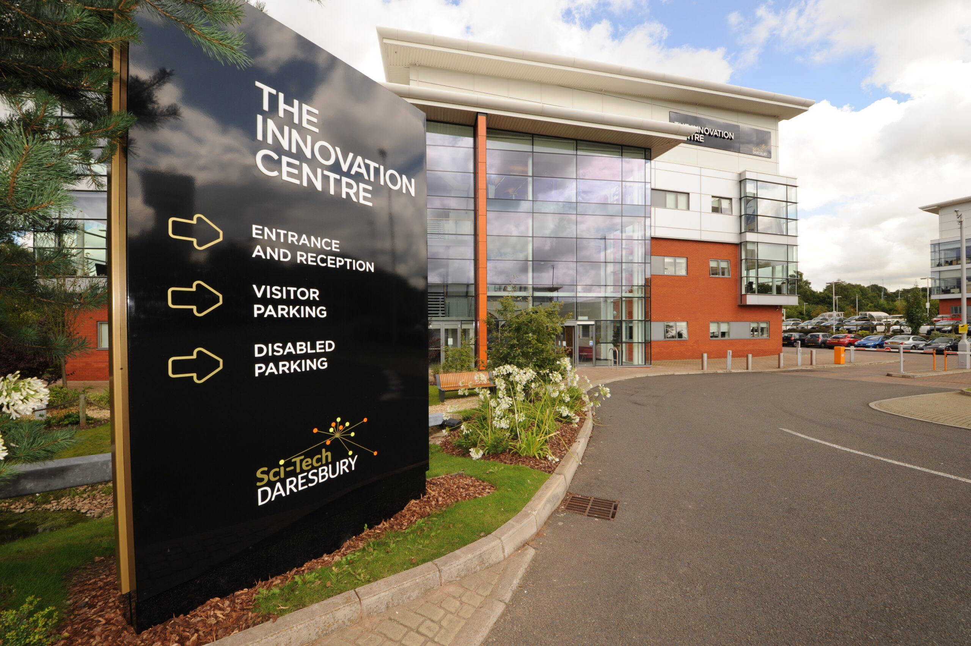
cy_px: 323
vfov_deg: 81.1
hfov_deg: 104.3
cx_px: 486
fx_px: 377
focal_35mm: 14
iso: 400
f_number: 14
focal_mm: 14
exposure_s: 1/125
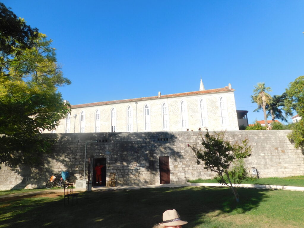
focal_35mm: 23
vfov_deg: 58.9
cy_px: 114
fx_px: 202
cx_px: 152
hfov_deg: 73.9
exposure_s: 1/1250
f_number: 3
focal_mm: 4
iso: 125
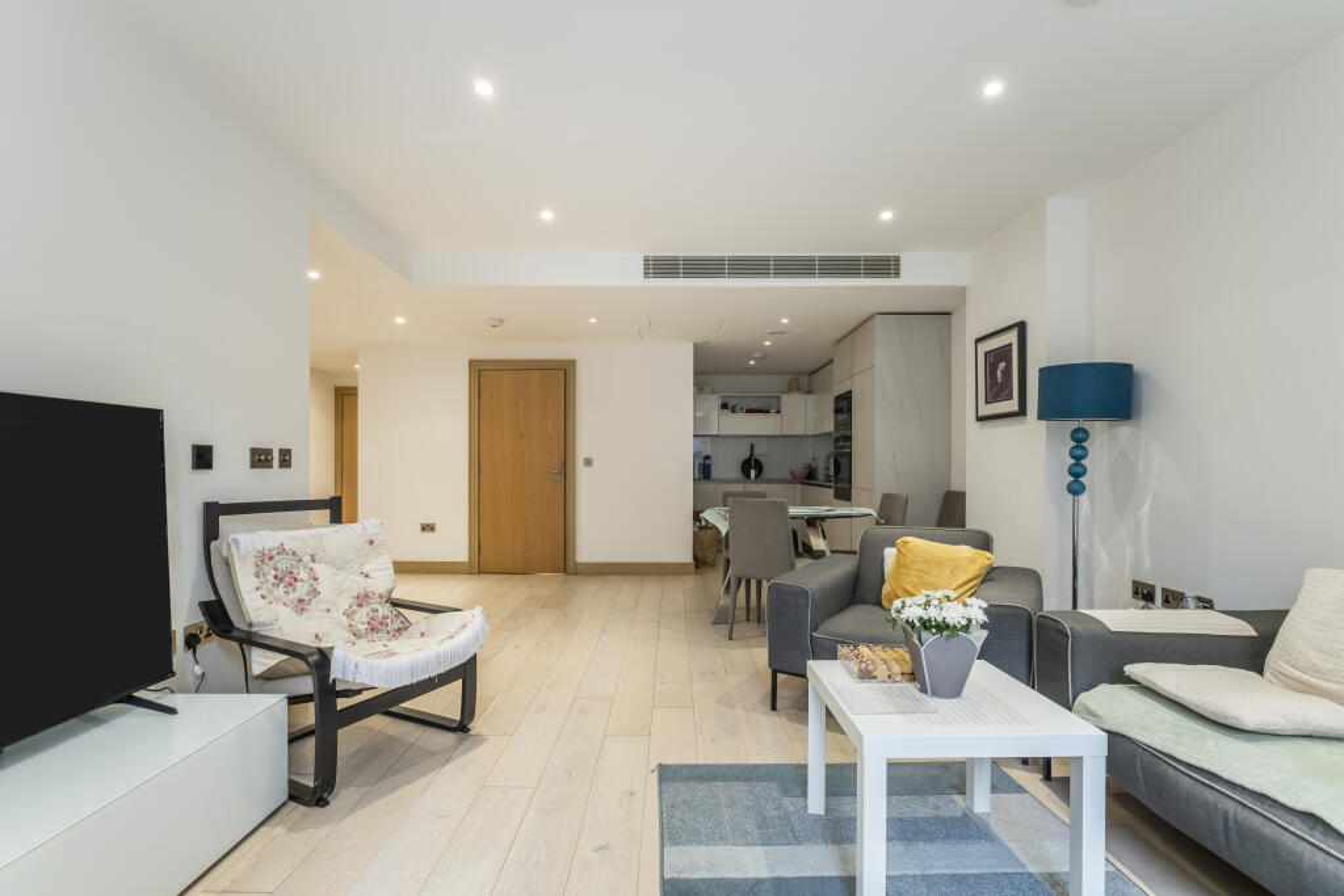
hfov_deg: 93.3
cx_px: 672
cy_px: 448
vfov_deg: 70.5
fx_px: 635
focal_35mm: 17
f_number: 8
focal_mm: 11
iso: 200
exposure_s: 1/4
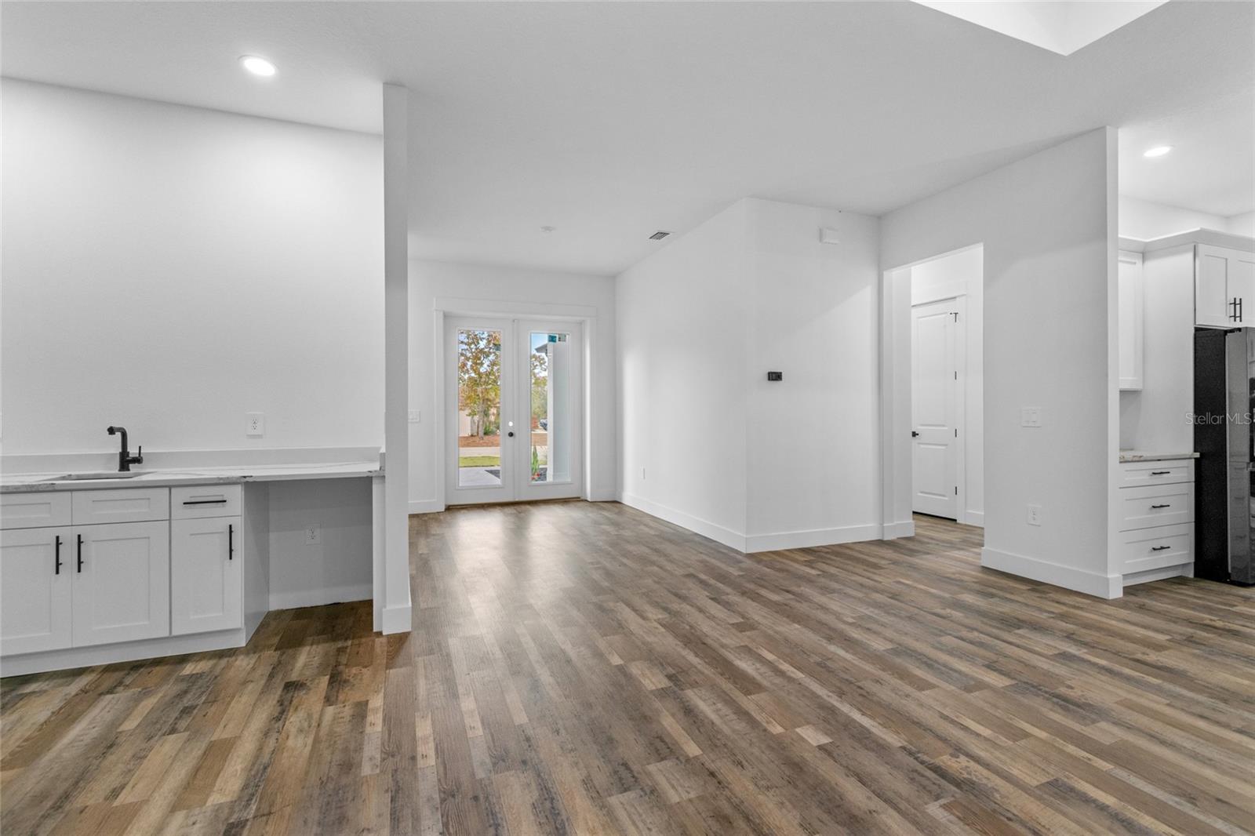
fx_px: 523
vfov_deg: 77.3
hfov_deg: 100.4
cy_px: 418
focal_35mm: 15
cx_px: 628
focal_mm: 10
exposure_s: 1/15
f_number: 9
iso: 250
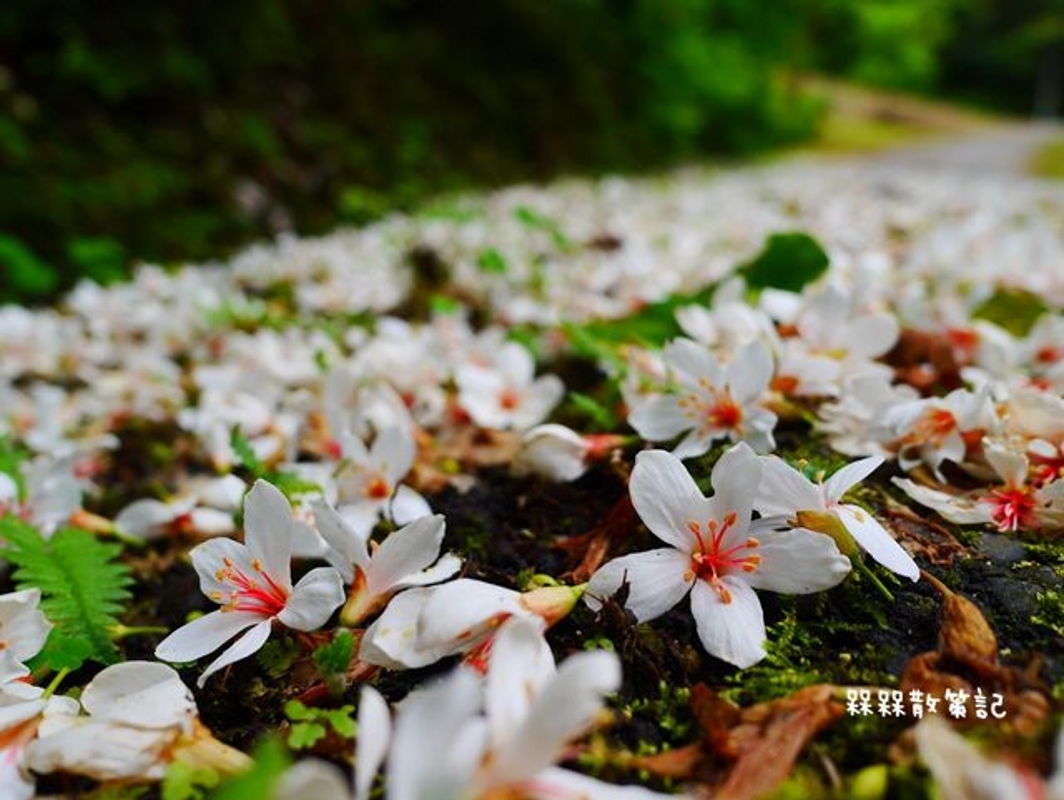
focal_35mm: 30
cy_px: 400
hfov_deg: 59.9
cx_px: 532
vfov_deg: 46.9
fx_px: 923
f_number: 3.5
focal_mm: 15
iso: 160
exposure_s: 1/400
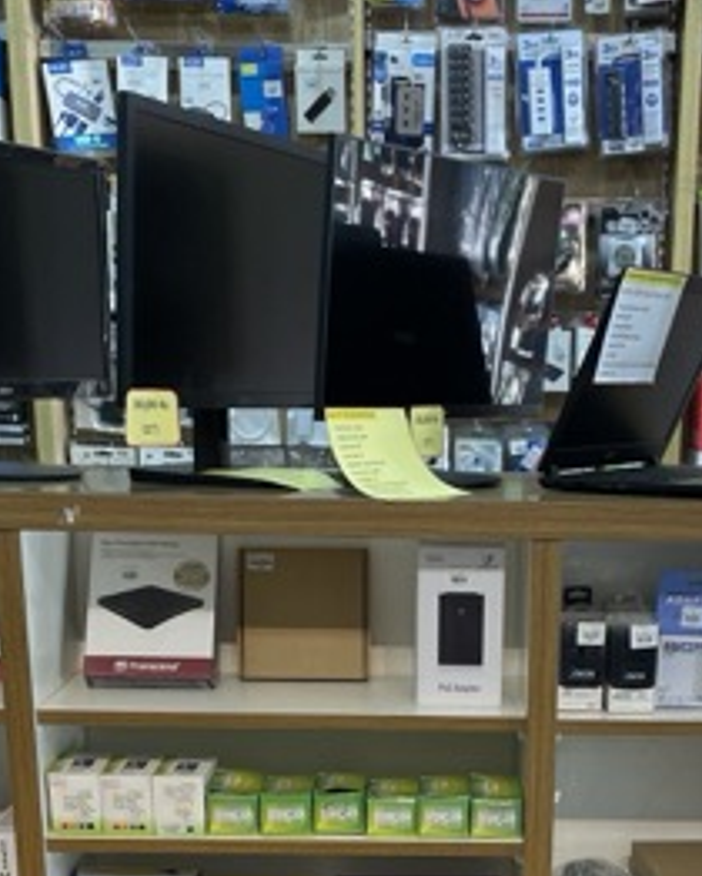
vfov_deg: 28.1
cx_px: 448
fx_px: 1608
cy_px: 936
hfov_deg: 24.5
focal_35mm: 62
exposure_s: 1/100
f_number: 1.6
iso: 50
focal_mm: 4.2
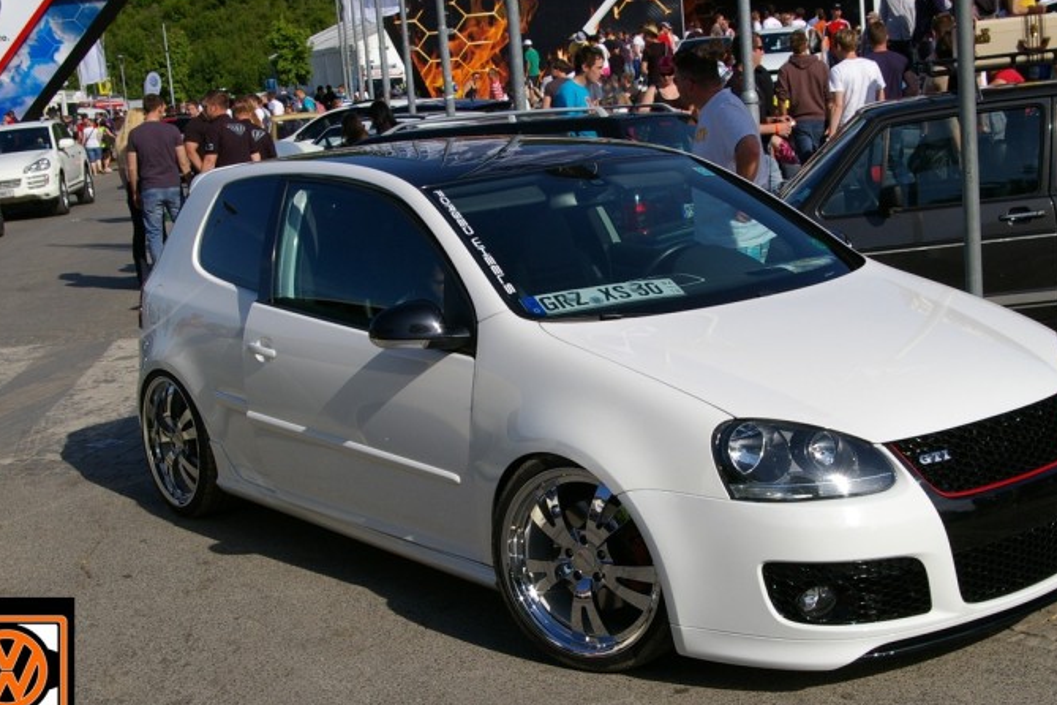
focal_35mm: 56
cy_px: 379
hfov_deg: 35.9
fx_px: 1632
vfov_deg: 24.4
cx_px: 570
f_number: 8
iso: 200
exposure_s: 1/350
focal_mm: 31
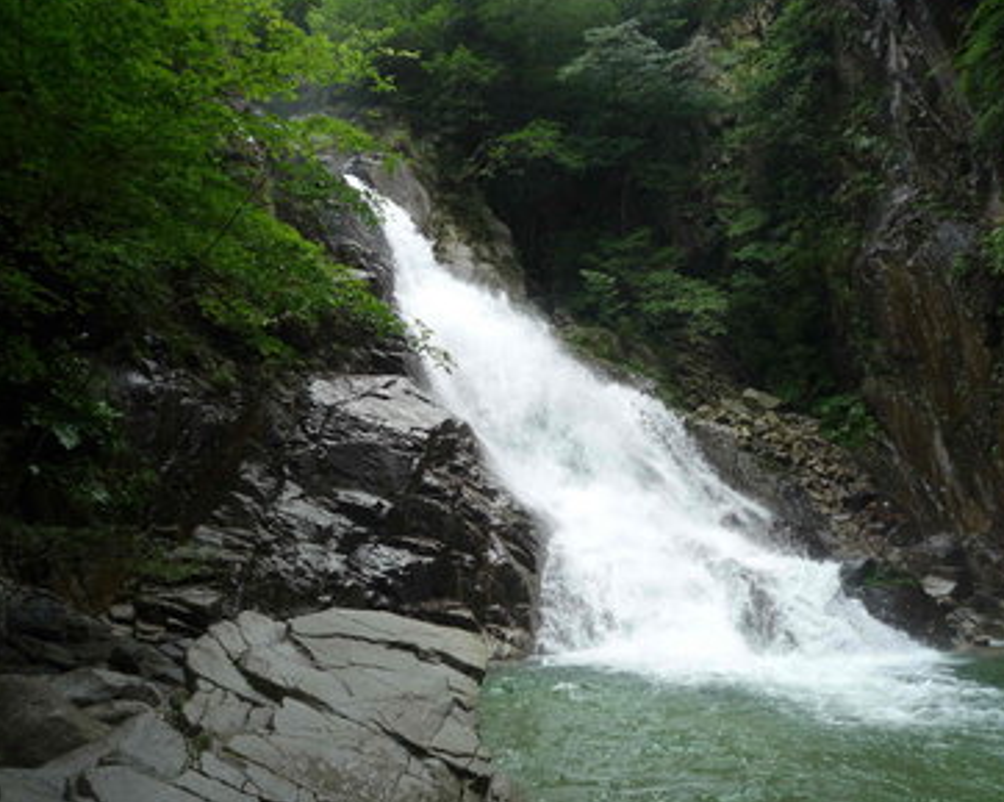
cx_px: 488
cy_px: 397
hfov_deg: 64.1
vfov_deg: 53.1
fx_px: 802
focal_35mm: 27
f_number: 2.8
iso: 100
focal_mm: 4.4
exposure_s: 1/160
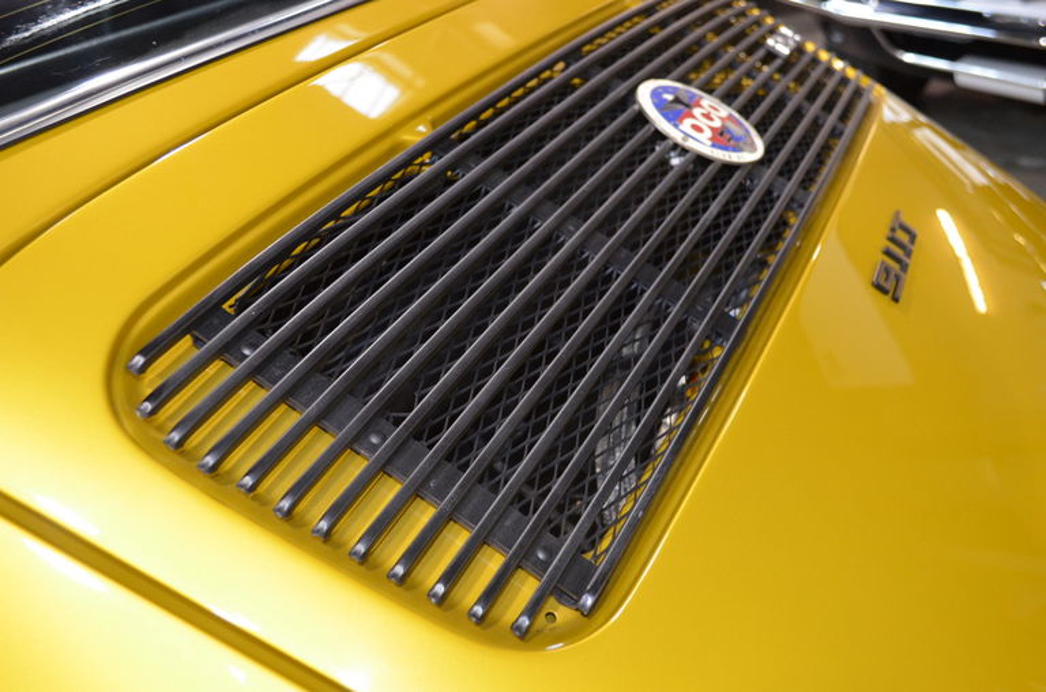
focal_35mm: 36
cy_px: 346
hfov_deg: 53.2
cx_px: 523
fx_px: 1043
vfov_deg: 36.7
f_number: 4
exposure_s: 1/60
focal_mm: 24
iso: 2000
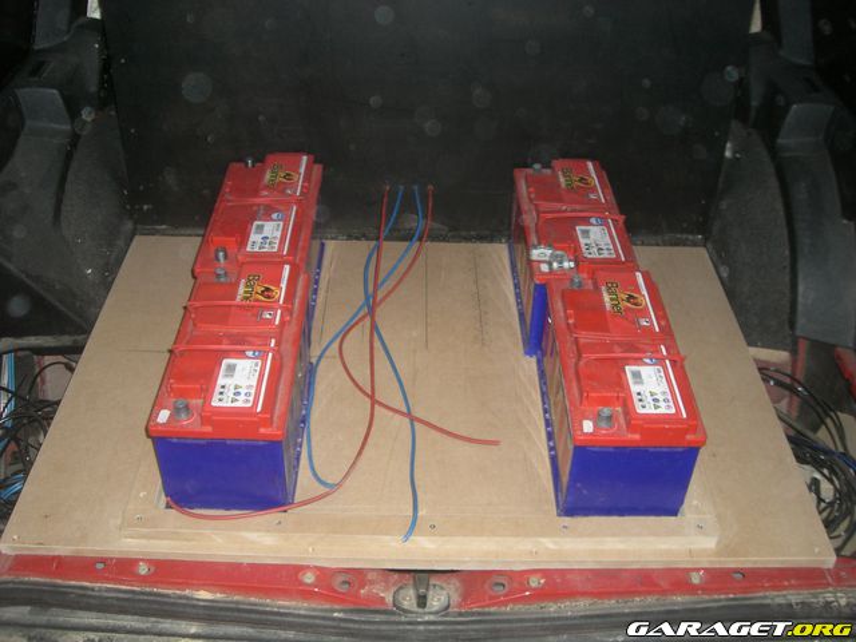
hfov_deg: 49.0
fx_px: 940
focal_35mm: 38
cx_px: 428
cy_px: 321
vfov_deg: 37.7
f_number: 2.7
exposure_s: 1/60
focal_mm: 6.2
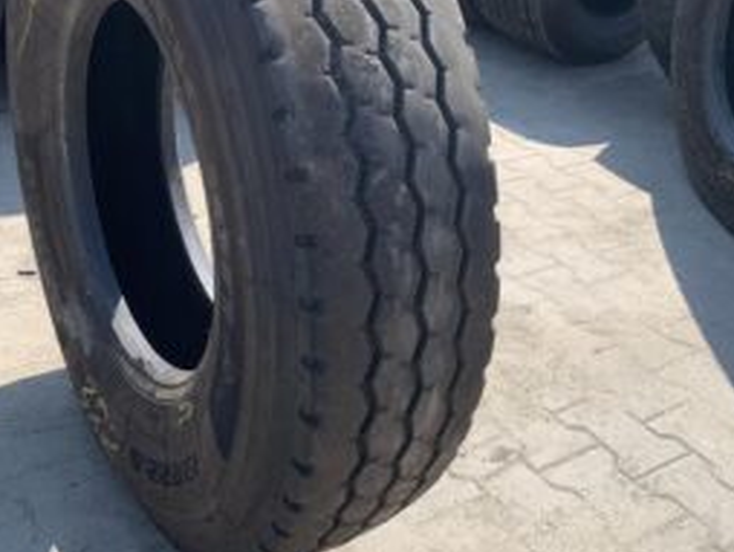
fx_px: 934
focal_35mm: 44
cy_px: 207
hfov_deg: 42.5
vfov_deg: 32.8
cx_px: 269
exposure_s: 1/911
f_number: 1.8
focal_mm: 4.25
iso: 25
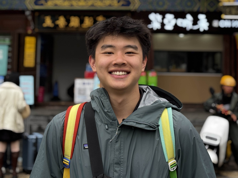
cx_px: 119
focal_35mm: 52
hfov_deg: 36.8
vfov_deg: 28.0
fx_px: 358
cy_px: 89
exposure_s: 1/539
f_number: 1.6
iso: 32
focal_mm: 5.96
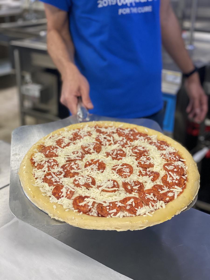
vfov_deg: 36.8
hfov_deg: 28.0
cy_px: 140
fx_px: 421
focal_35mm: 52
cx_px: 105
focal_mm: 6
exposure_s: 1/120
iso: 160
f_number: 2
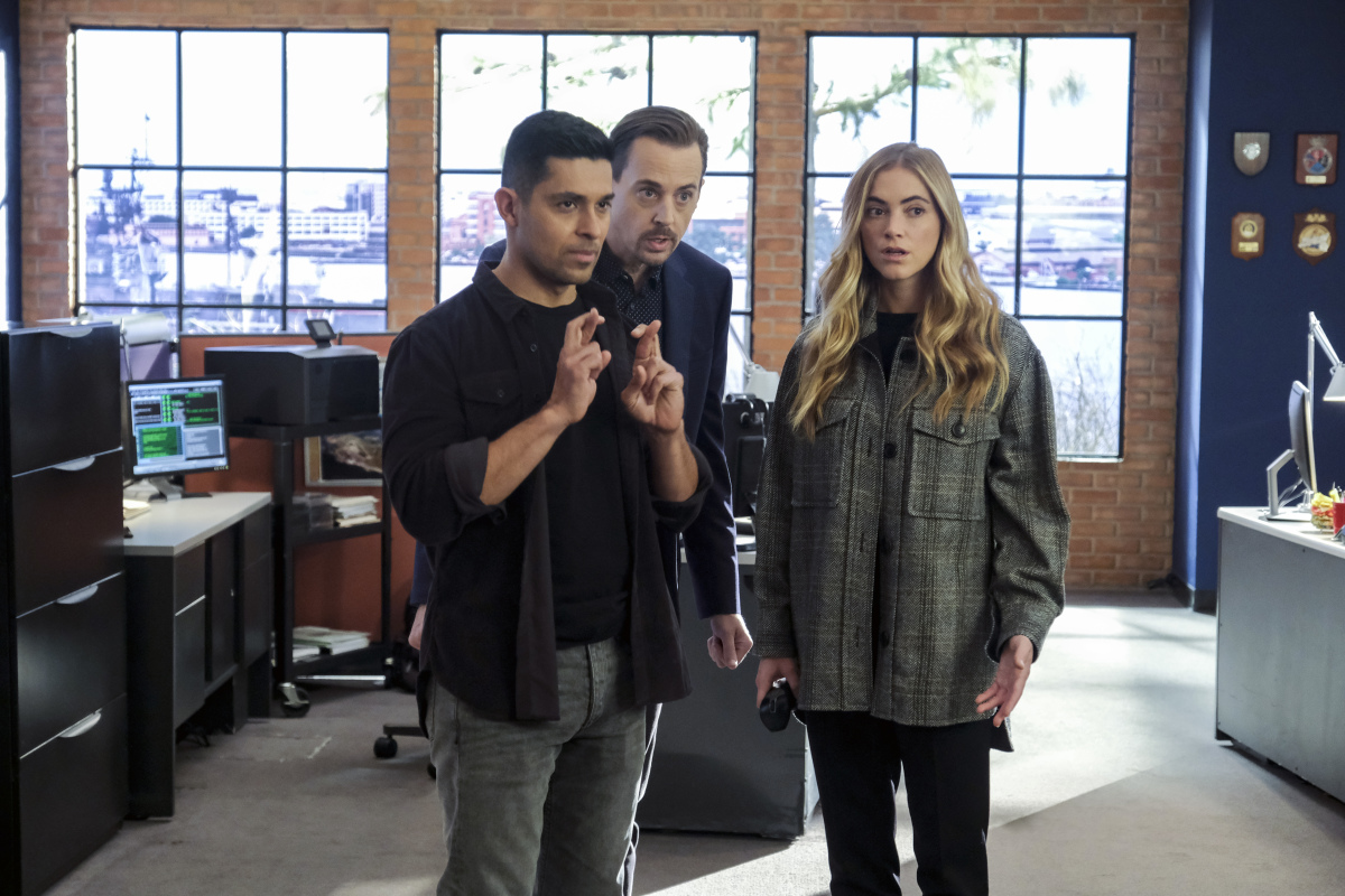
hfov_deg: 30.5
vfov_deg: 20.6
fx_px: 2466
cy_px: 448
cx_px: 672
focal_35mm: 66
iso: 4000
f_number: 3.6
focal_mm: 44.1
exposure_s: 1/60
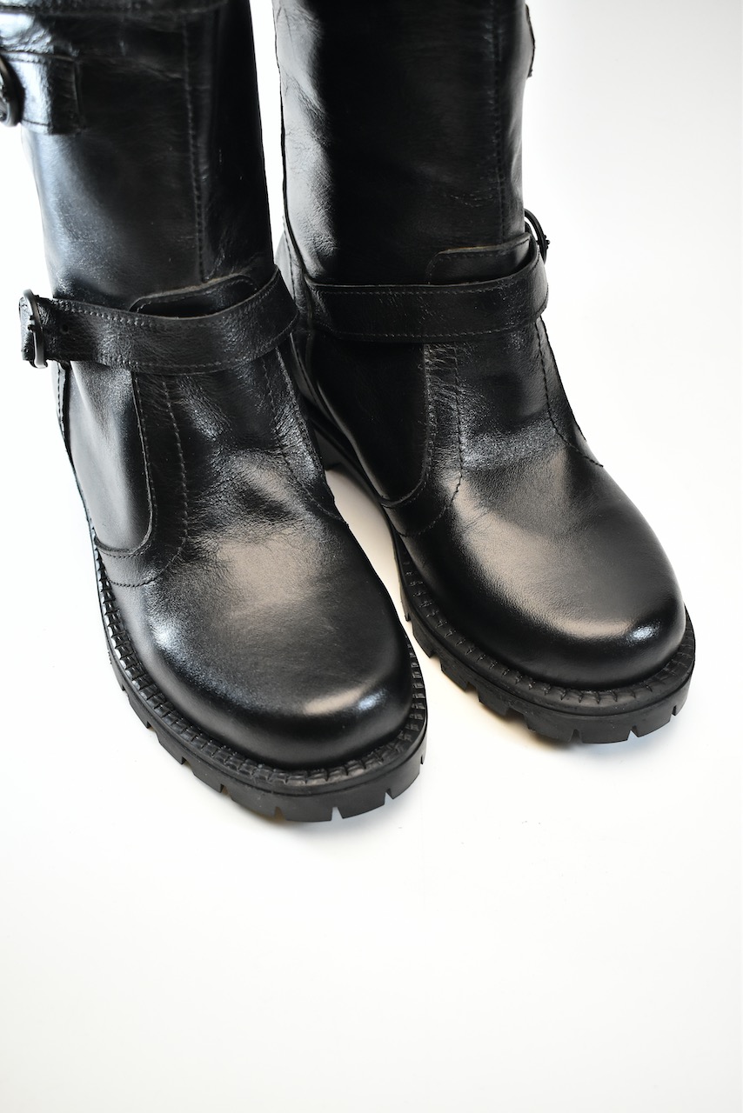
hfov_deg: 33.0
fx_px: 1253
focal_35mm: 40
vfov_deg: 47.9
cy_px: 556
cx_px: 372
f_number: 5.6
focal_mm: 27
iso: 1600
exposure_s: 1/500
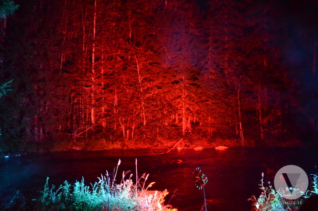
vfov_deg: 31.8
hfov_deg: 46.5
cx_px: 159
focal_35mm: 42
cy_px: 106
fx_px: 370
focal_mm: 28
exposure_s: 1/15
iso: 6400
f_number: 2
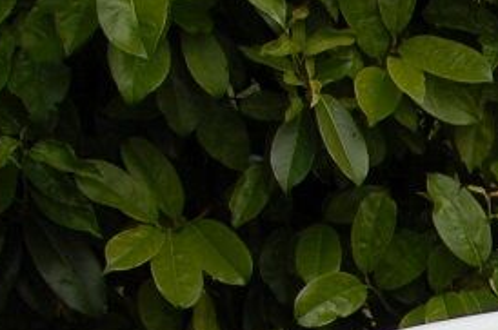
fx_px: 2045
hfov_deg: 11.4
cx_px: 1223
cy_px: 669
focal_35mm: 148
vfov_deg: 8.7
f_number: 8
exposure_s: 1/250
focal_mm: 18
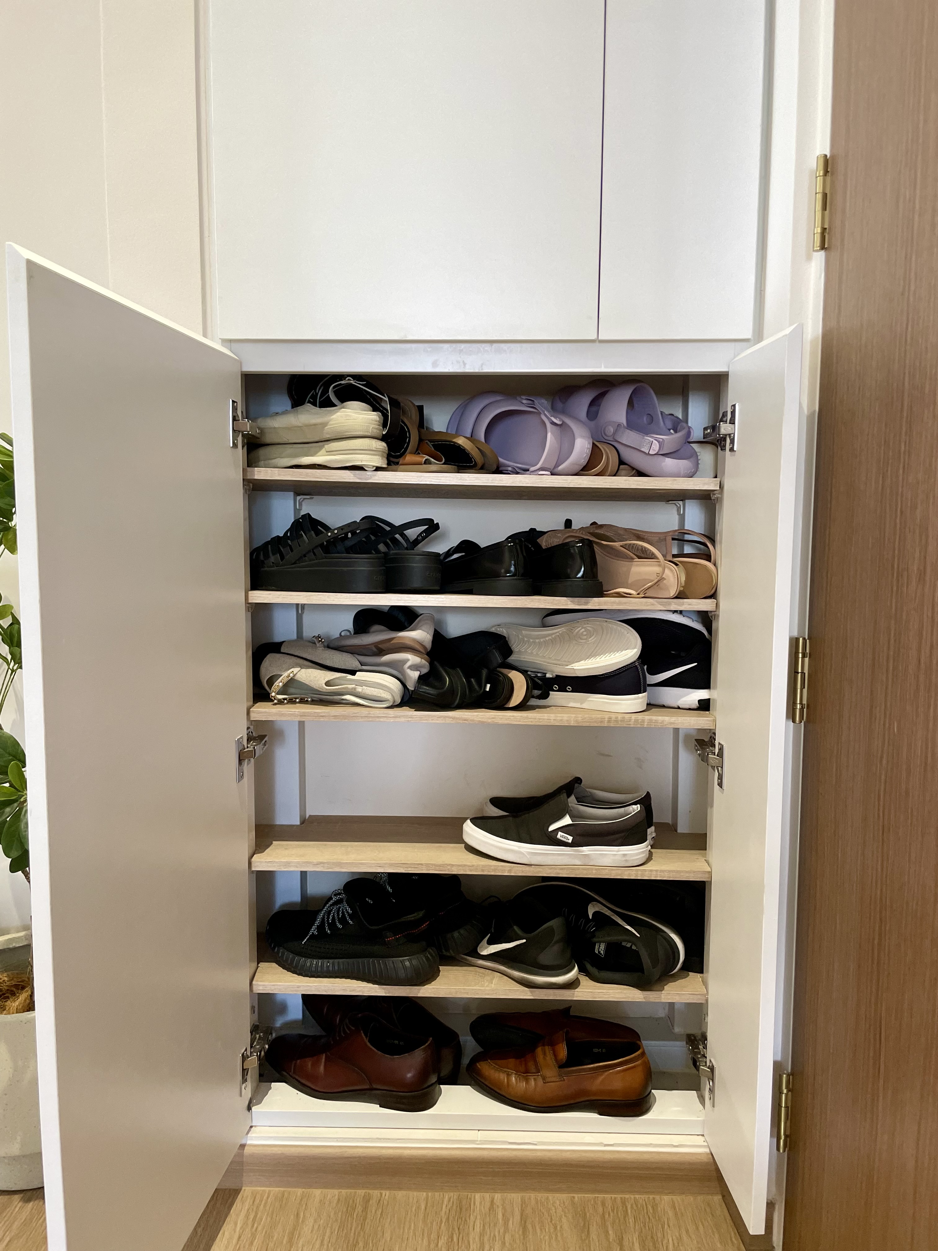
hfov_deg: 53.1
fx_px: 939
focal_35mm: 26
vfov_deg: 67.3
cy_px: 626
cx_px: 469
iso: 160
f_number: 1.6
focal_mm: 4.2
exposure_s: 1/50
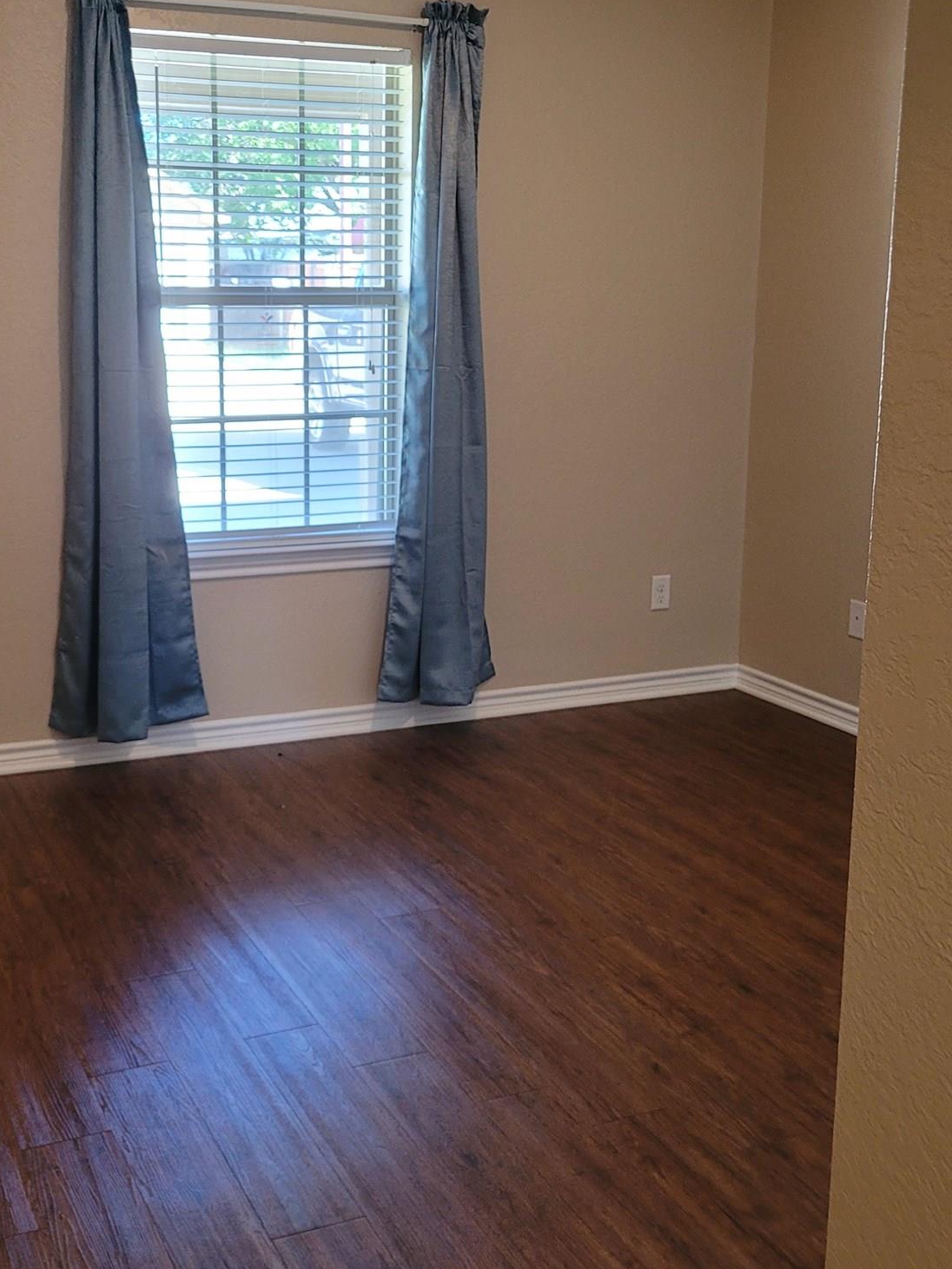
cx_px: 368
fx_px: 1503
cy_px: 552
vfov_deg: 45.7
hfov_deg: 35.0
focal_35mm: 41
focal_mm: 5.4
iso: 200
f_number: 1.8
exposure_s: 1/40
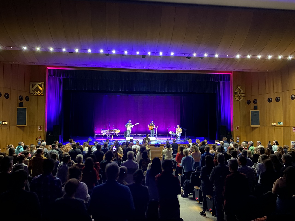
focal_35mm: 26
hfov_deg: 67.3
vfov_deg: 53.1
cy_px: 110
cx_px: 148
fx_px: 222
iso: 1000
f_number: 1.8
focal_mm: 4.25
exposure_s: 1/8
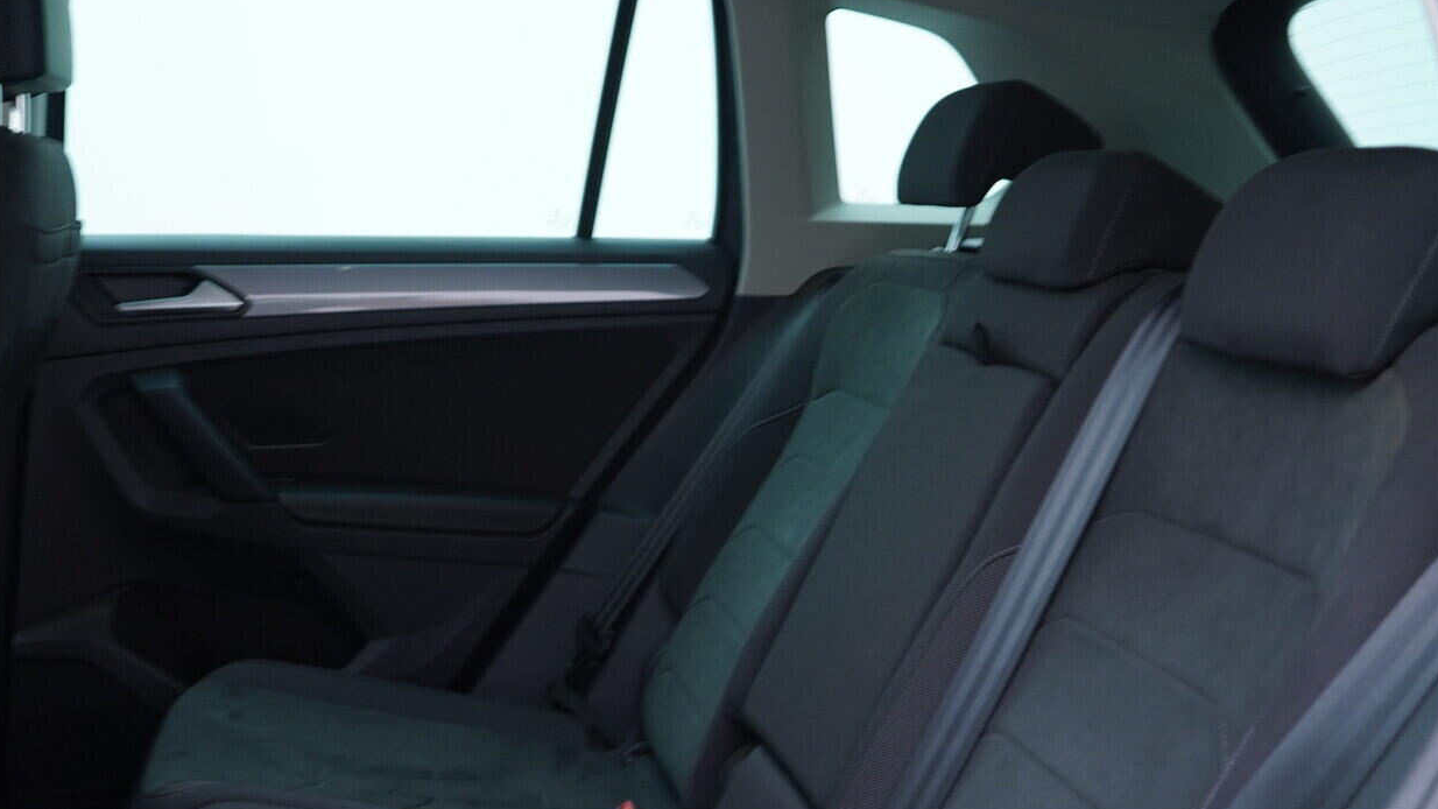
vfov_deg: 27.1
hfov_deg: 46.3
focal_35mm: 44
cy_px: 472
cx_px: 640
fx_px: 1678
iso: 250
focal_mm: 24
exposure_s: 1/40
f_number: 2.8
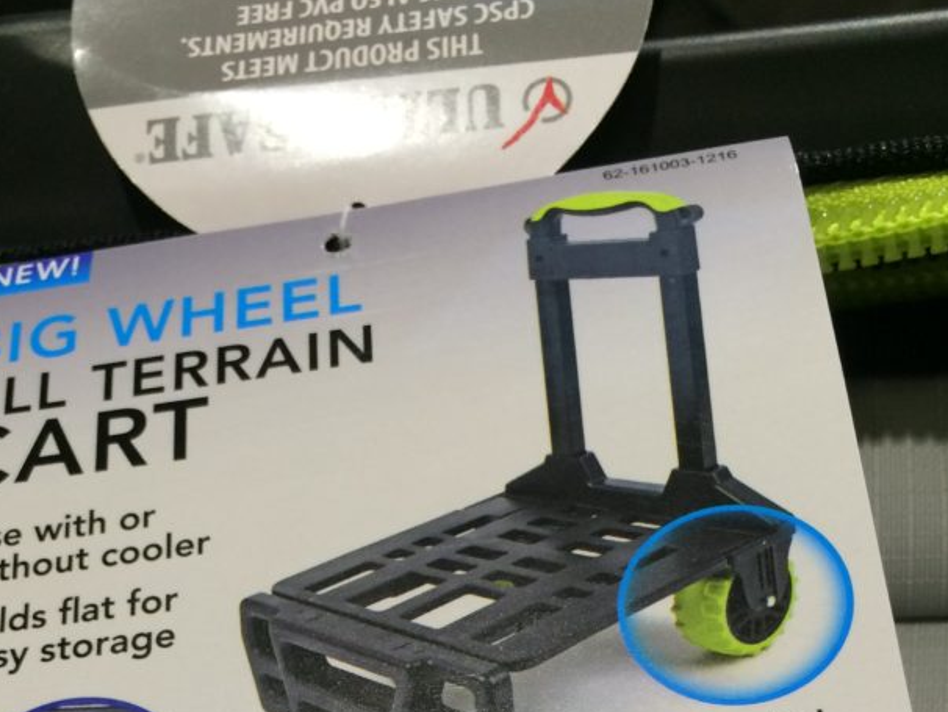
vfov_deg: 27.3
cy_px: 771
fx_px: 1342
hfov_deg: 38.7
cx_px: 364
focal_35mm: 49
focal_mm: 4.15
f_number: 2.2
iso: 64
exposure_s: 1/30
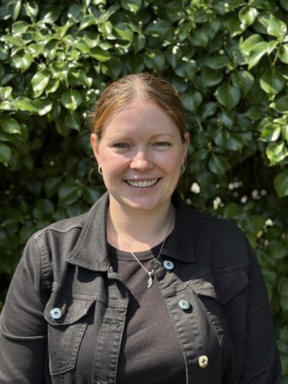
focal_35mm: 48
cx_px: 144
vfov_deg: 39.7
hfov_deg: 30.3
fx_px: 533
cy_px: 192
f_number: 1.78
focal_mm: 6.76
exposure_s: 1/2208
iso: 64
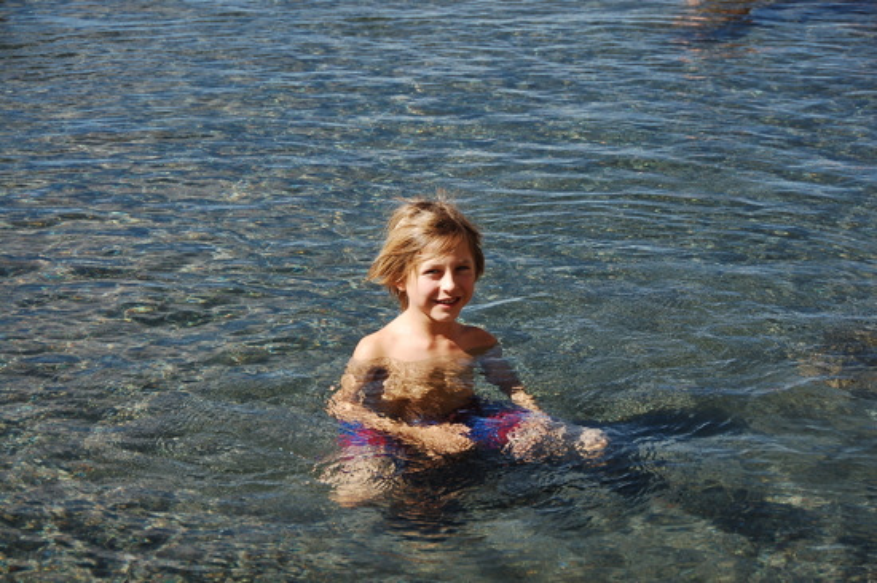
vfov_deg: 14.7
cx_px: 438
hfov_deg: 21.9
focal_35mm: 93
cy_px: 292
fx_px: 2264
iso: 200
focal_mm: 62
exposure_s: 1/800
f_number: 5.3
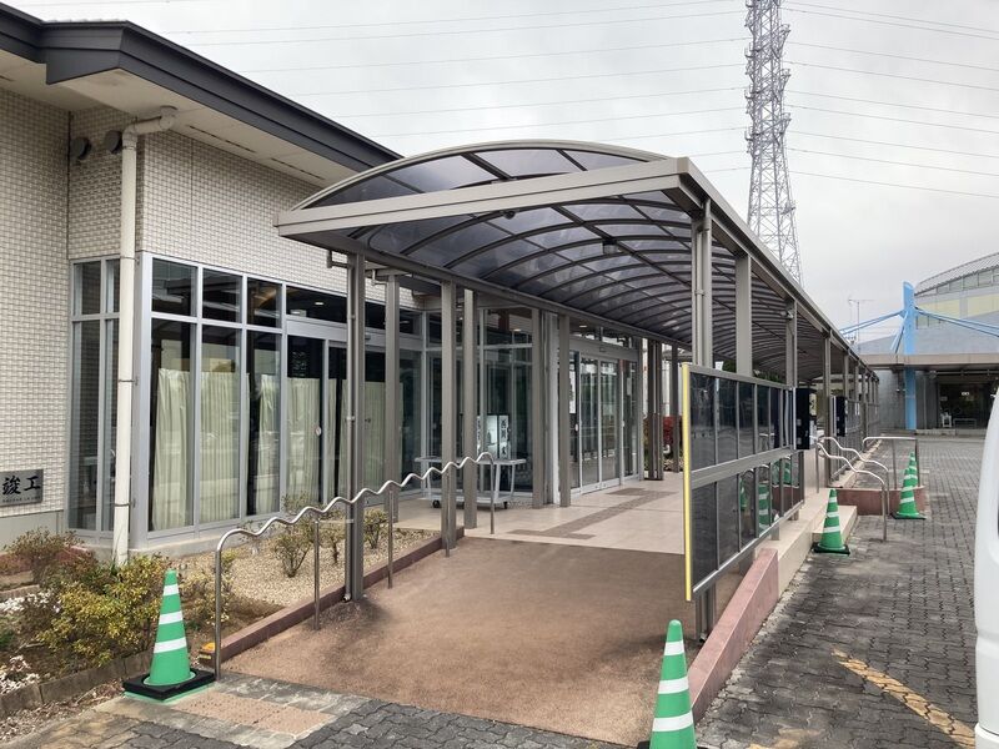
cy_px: 374
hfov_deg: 63.4
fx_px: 808
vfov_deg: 49.7
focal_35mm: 28
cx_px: 500
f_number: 1.8
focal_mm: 3.99
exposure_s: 1/300
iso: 20
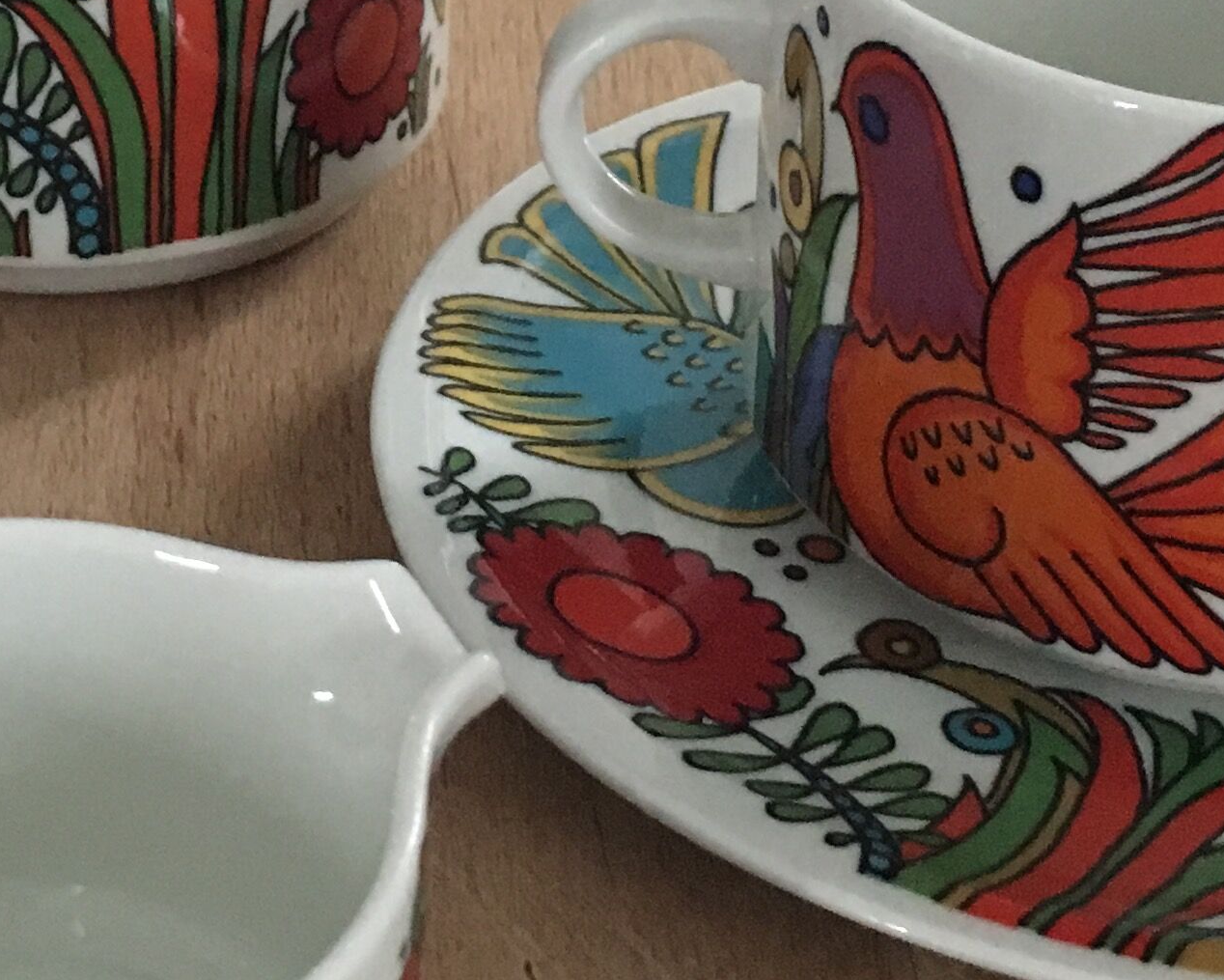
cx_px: 319
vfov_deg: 16.9
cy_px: 124
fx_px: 3261
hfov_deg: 21.1
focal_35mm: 90
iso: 400
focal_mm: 4.15
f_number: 2.2
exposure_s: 1/17
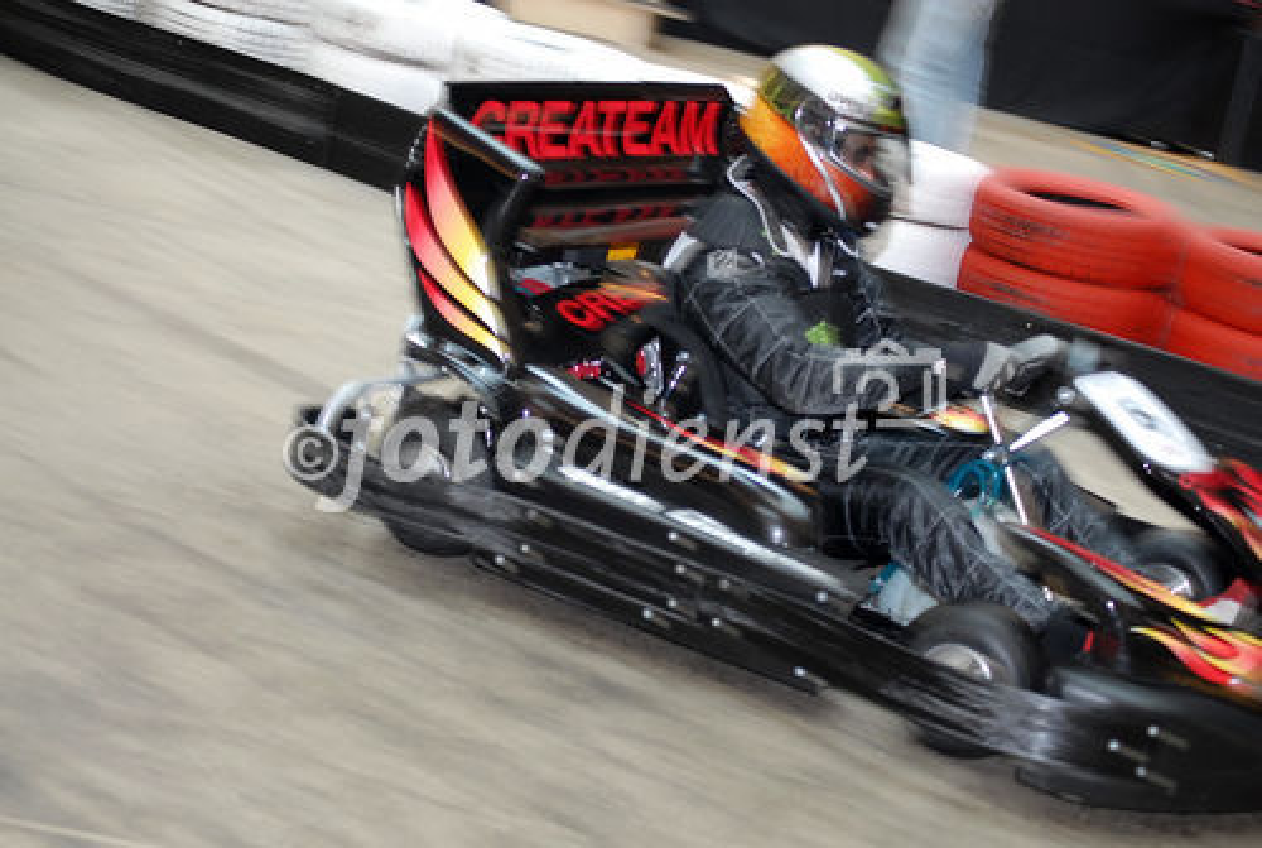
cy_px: 424
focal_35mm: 75
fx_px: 2635
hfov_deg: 26.9
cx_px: 631
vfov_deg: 18.3
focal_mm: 50
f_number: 2.8
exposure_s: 1/90
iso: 400
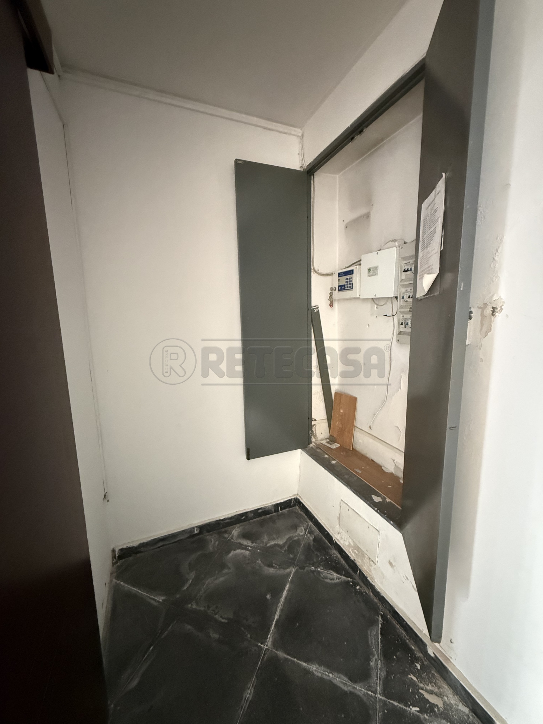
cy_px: 362
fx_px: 293
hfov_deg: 85.7
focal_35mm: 14
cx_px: 272
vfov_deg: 102.1
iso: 1250
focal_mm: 2.22
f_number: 2.2
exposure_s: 1/50
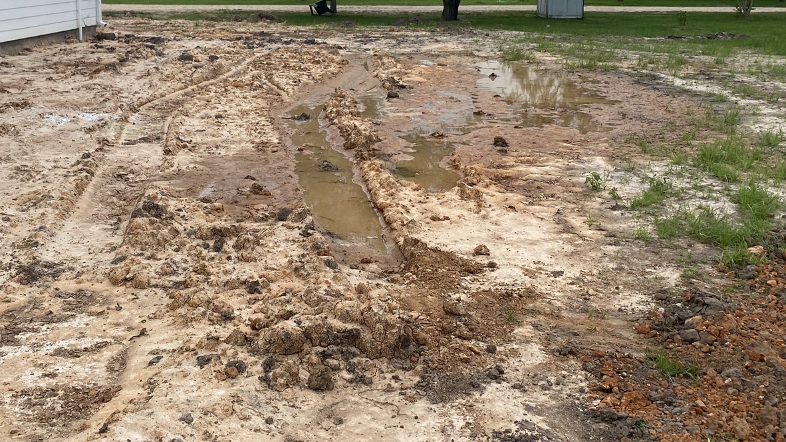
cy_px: 84
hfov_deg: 44.1
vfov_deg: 25.5
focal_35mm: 46
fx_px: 959
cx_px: 277
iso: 32
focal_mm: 4.25
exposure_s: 1/1362
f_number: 1.8
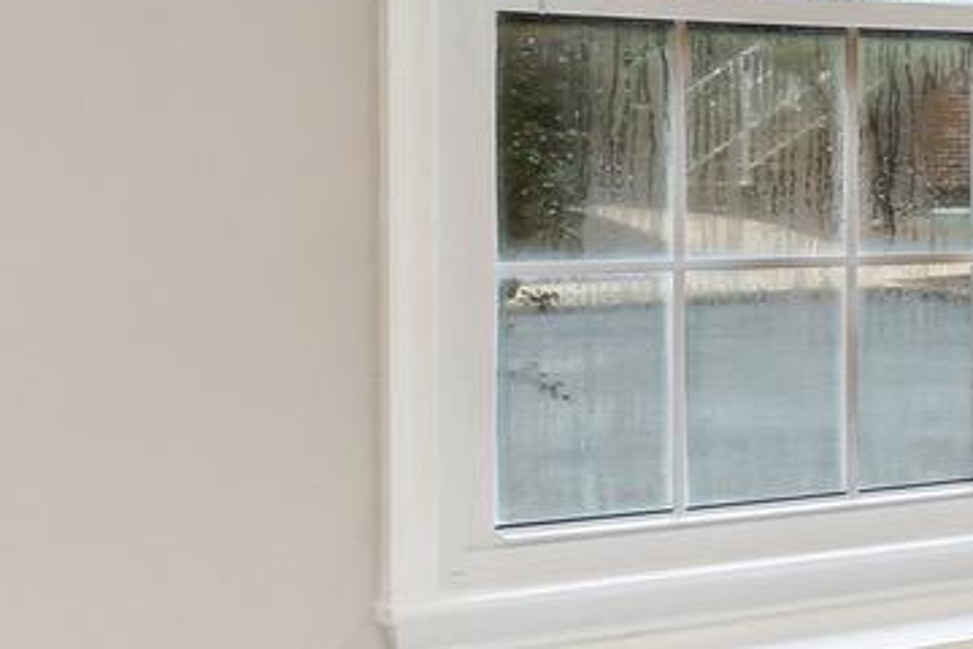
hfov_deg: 17.5
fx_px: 2459
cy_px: 31
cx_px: 1814
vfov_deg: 14.8
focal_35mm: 91
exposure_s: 1/10
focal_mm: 16
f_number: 8
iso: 500
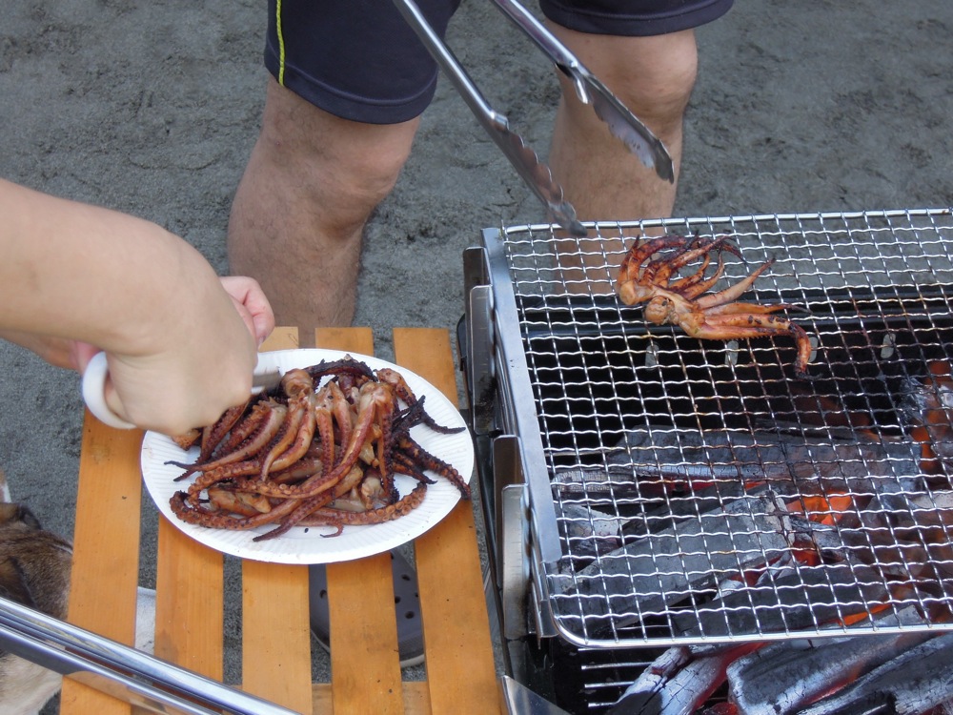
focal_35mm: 77
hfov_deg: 25.3
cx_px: 476
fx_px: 2120
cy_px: 358
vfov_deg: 19.1
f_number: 4.7
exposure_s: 1/100
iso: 220
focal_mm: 13.8
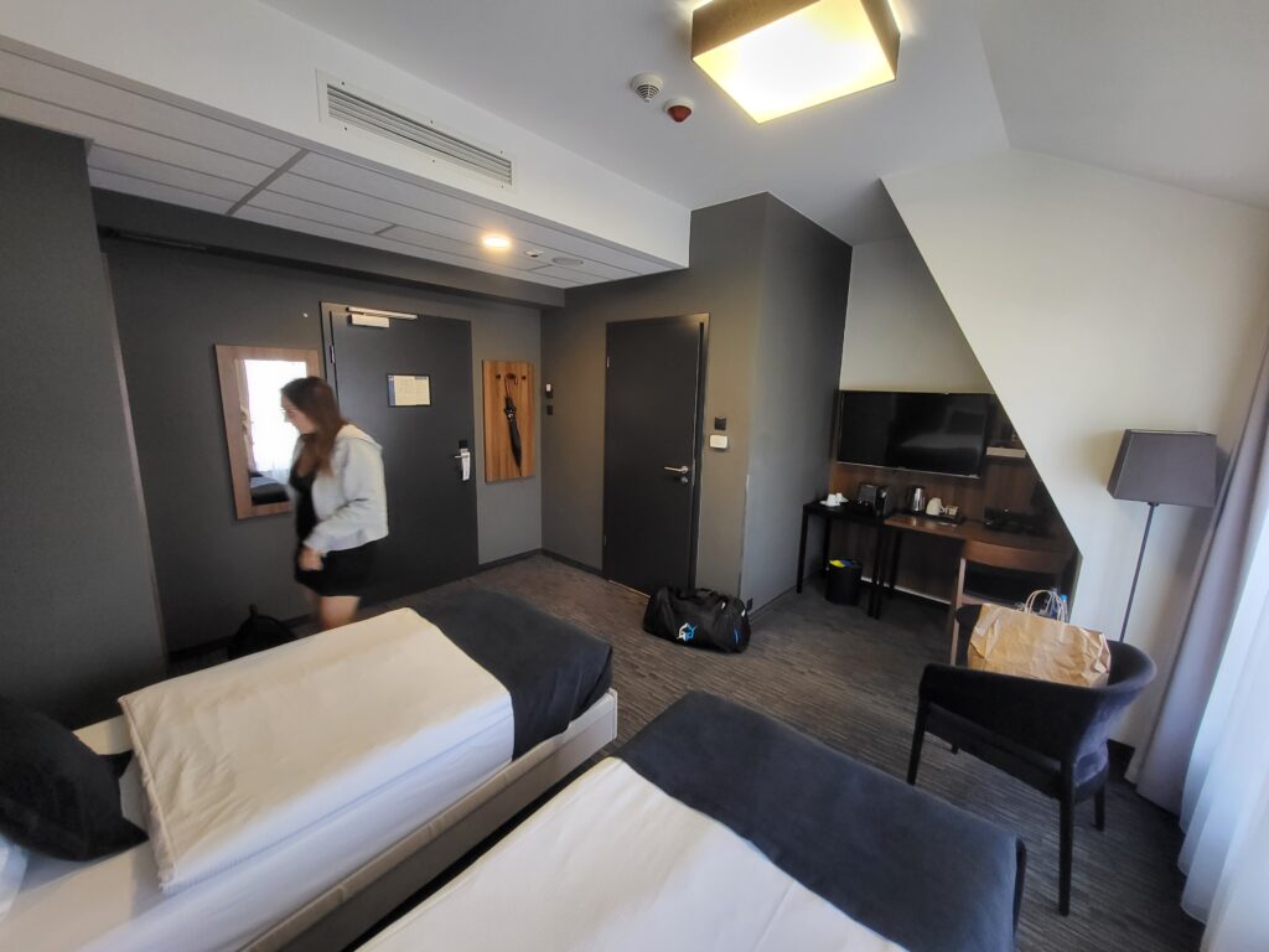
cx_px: 634
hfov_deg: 106.2
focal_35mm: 13
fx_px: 477
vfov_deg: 89.9
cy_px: 476
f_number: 2.2
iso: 320
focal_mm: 1.74
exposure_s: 1/33
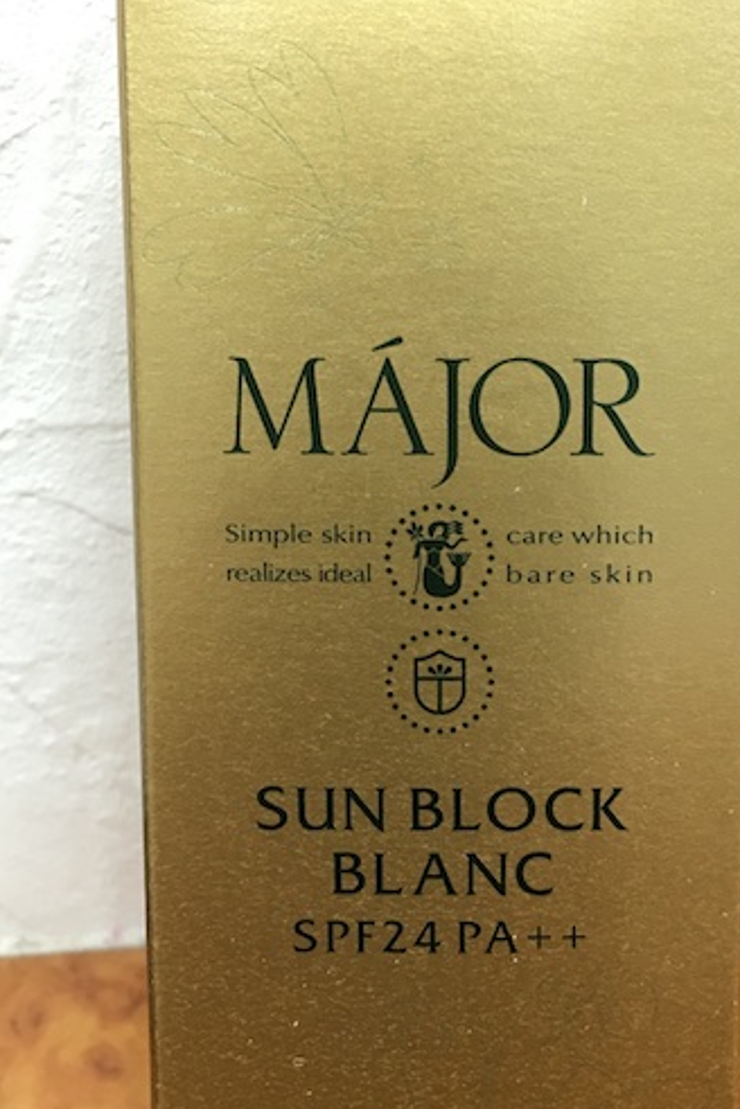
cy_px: 530
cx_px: 510
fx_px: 1511
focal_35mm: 49
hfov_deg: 27.3
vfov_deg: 40.3
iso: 64
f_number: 2.2
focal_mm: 4.15
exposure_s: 1/30
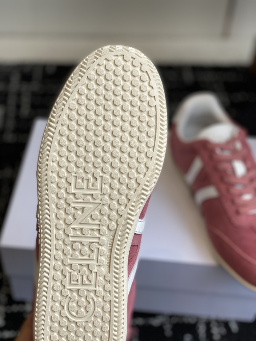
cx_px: 128
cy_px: 170
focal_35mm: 52
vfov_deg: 36.8
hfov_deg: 28.0
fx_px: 513
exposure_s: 1/246
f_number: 2
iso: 20
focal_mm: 6
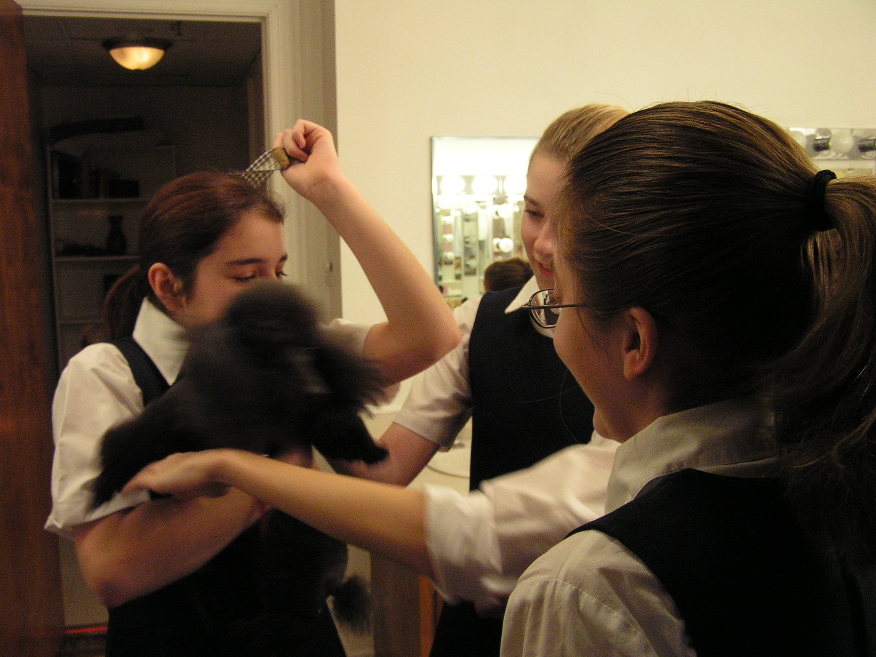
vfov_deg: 37.7
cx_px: 438
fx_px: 962
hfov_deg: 49.0
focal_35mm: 38
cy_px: 328
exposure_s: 1/40
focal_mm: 6.3
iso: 160
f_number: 2.8
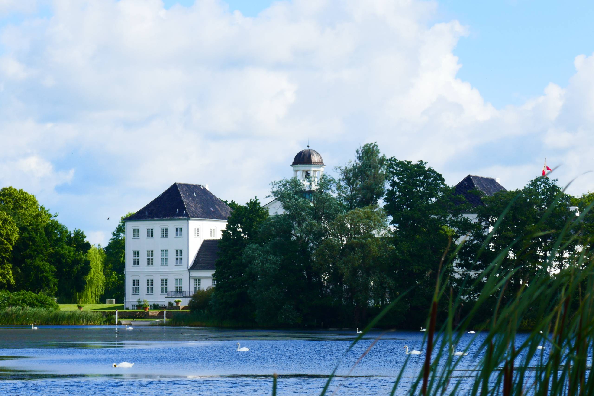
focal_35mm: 129
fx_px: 2128
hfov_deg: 15.9
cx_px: 297
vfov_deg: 10.6
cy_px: 198
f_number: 5.6
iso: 200
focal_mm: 47
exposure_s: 1/800
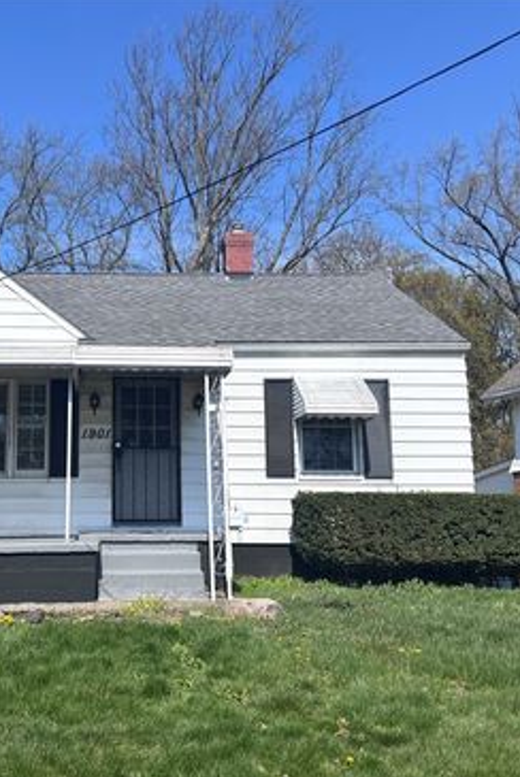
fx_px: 800
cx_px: 136
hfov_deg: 35.3
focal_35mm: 37
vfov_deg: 51.8
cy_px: 393
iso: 50
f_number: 1.6
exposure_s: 1/3534
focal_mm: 5.96
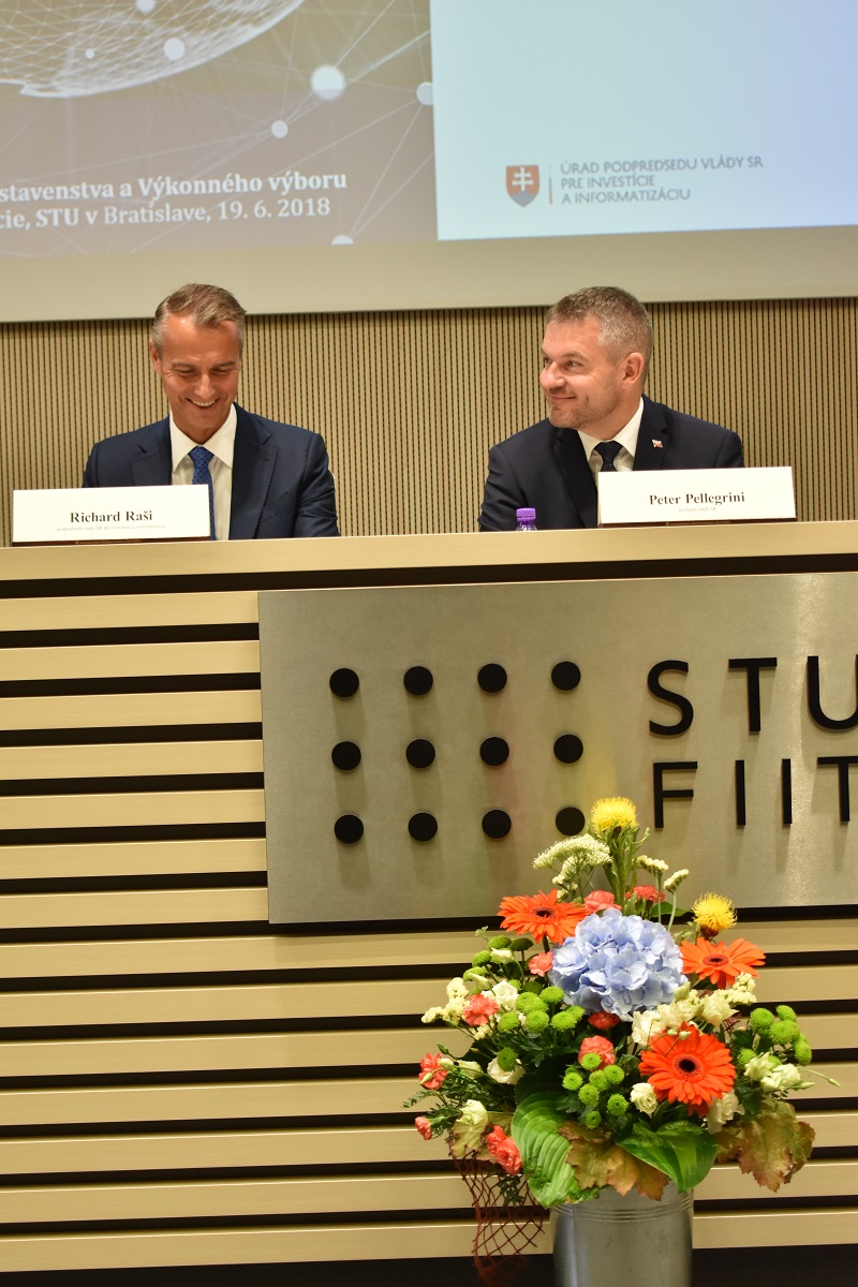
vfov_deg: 31.9
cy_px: 644
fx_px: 2252
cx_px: 429
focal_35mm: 63
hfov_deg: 21.6
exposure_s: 1/80
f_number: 5
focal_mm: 42
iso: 1000
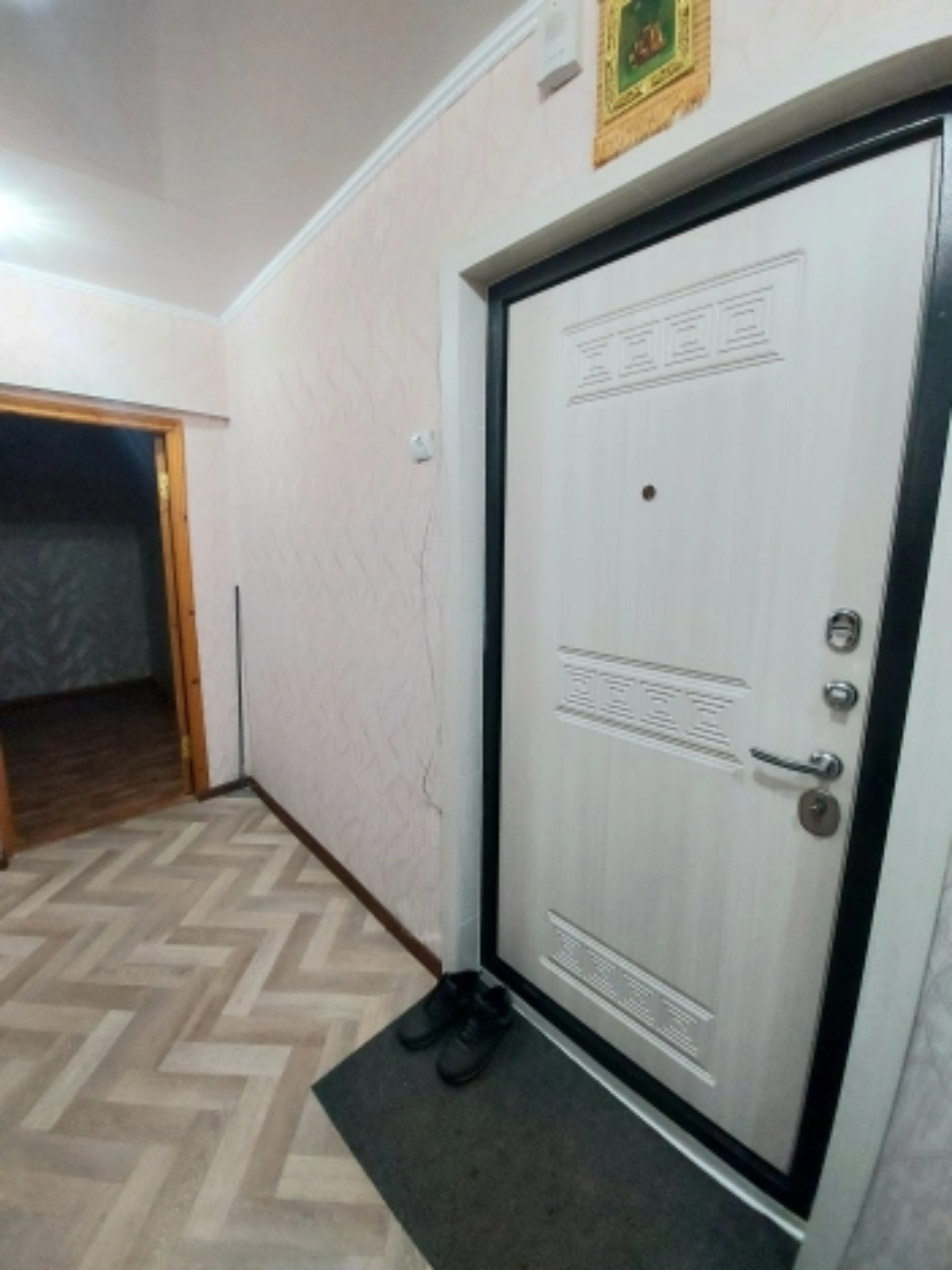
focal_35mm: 13
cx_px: 476
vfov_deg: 106.2
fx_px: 477
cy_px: 635
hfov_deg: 89.9
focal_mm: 1.74
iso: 320
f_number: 2.2
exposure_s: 1/33
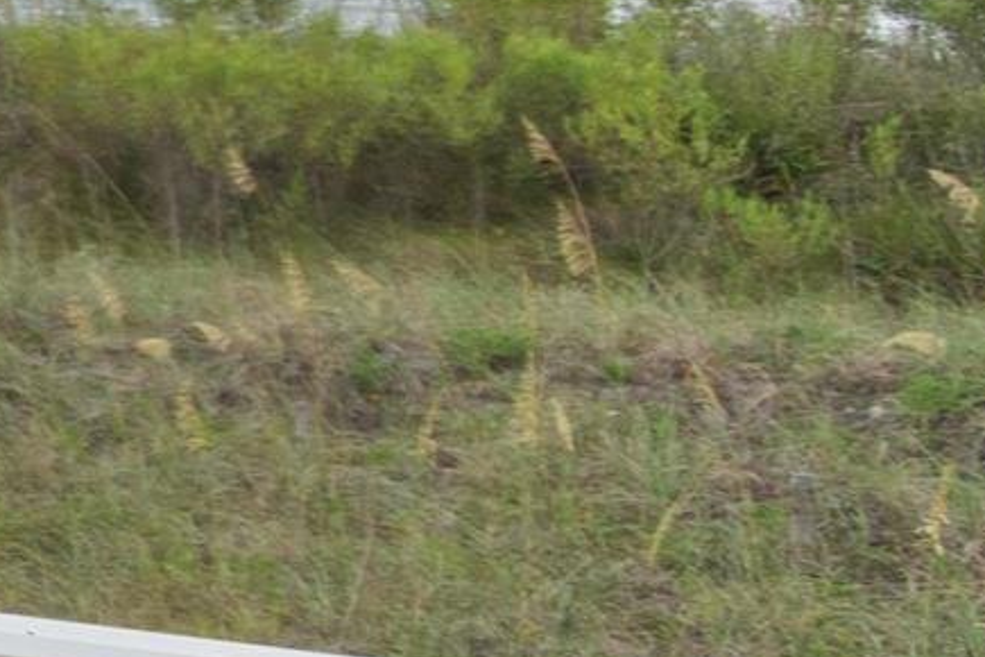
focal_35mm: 106
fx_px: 2900
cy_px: -215
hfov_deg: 10.0
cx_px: -2350
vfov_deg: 12.5
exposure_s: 1/30
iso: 100
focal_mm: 10
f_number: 4.5
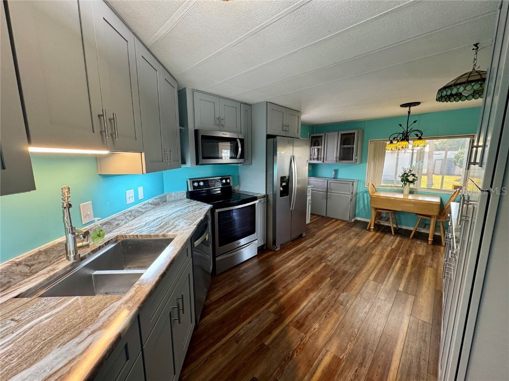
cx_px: 254
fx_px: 206
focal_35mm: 14
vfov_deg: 85.7
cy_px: 190
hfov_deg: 102.1
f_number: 2.2
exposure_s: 1/60
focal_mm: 2.22
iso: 250
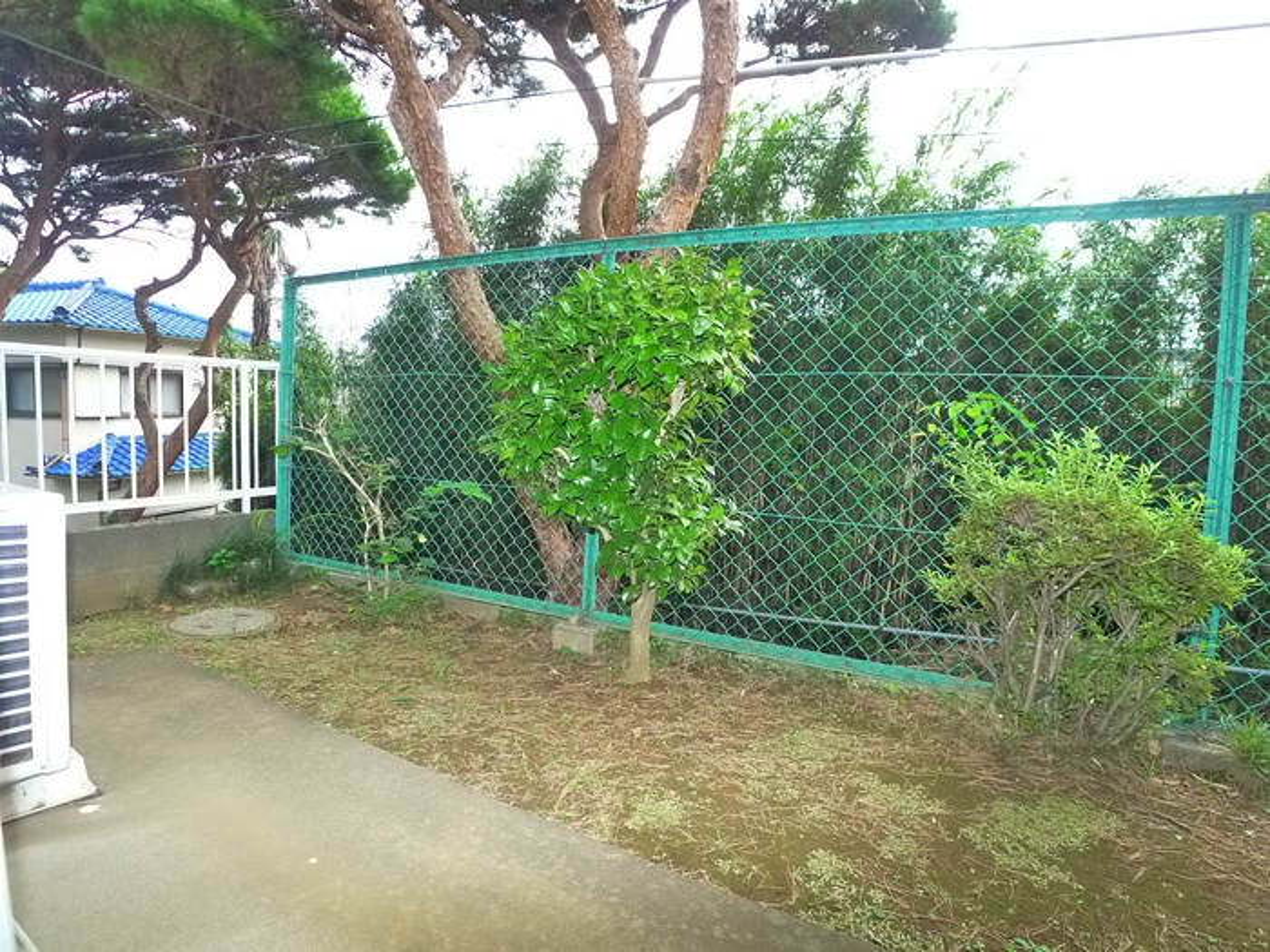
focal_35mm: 24
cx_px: 635
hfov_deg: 71.6
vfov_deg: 56.8
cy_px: 476
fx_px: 881
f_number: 2.8
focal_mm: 5.1
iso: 400
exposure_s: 1/125
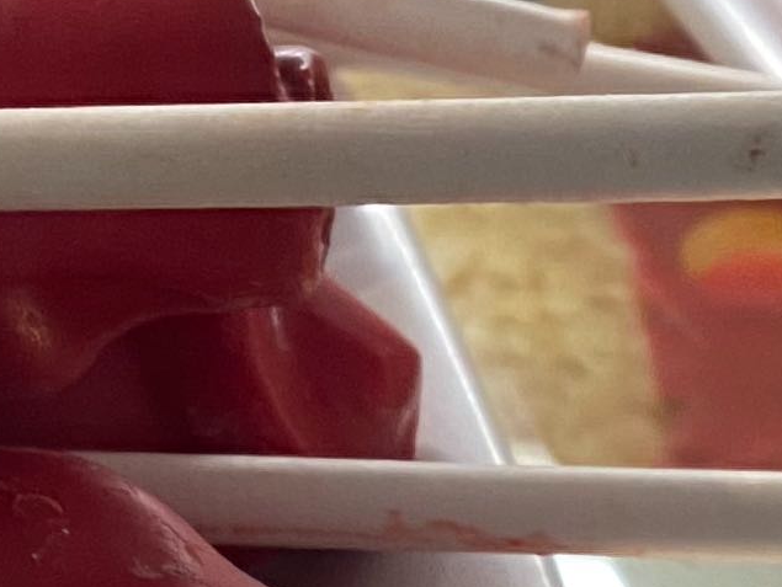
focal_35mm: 165
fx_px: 3730
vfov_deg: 8.9
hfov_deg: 11.2
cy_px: -47
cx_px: -608
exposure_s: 1/60
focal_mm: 4.25
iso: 80
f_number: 1.8
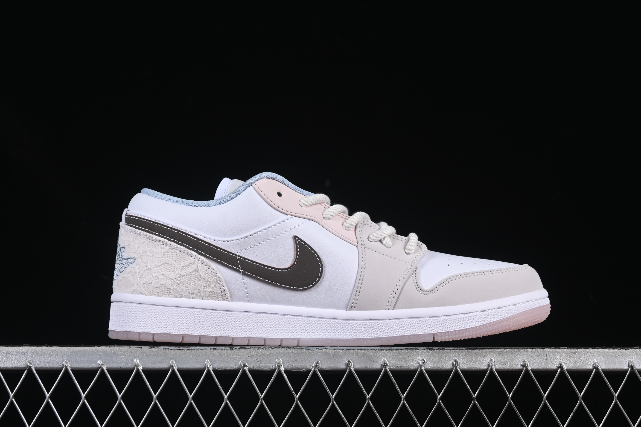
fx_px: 1335
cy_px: 214
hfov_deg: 27.0
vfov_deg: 18.2
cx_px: 320
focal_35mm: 75
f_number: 8
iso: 160
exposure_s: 1/80
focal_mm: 50
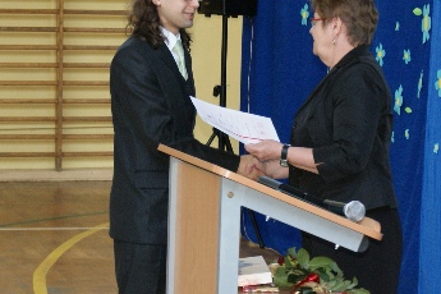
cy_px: 168
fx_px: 1703
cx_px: 224
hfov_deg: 14.8
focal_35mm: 139
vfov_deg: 9.9
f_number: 5.6
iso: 400
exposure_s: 1/80
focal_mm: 50
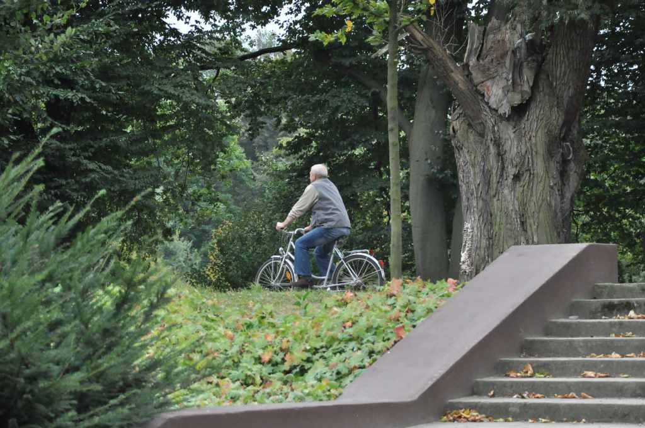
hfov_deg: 13.1
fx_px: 2818
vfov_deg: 8.7
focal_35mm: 158
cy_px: 214
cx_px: 322
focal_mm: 105
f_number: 8
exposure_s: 1/1000
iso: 2000
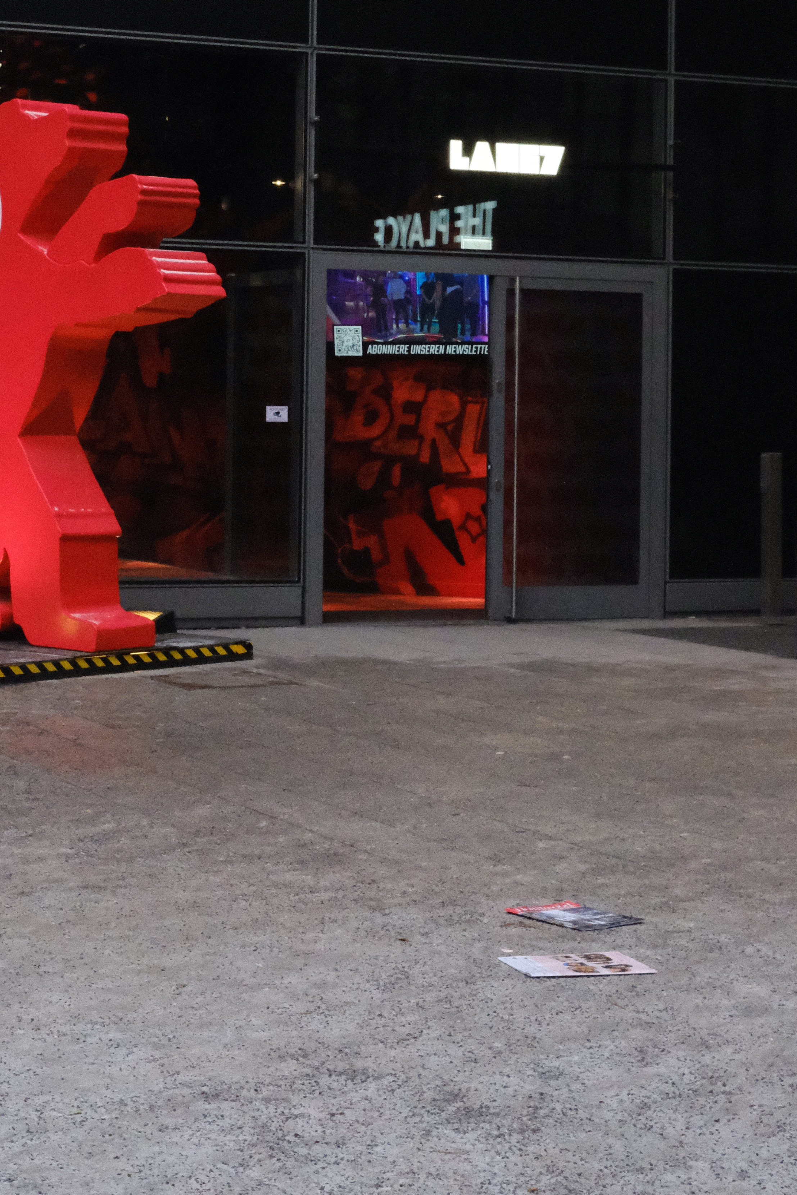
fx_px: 2557
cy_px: 360
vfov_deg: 26.1
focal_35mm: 77
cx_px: 276
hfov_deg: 17.7
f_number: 11
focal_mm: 27
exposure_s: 1/250
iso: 10000
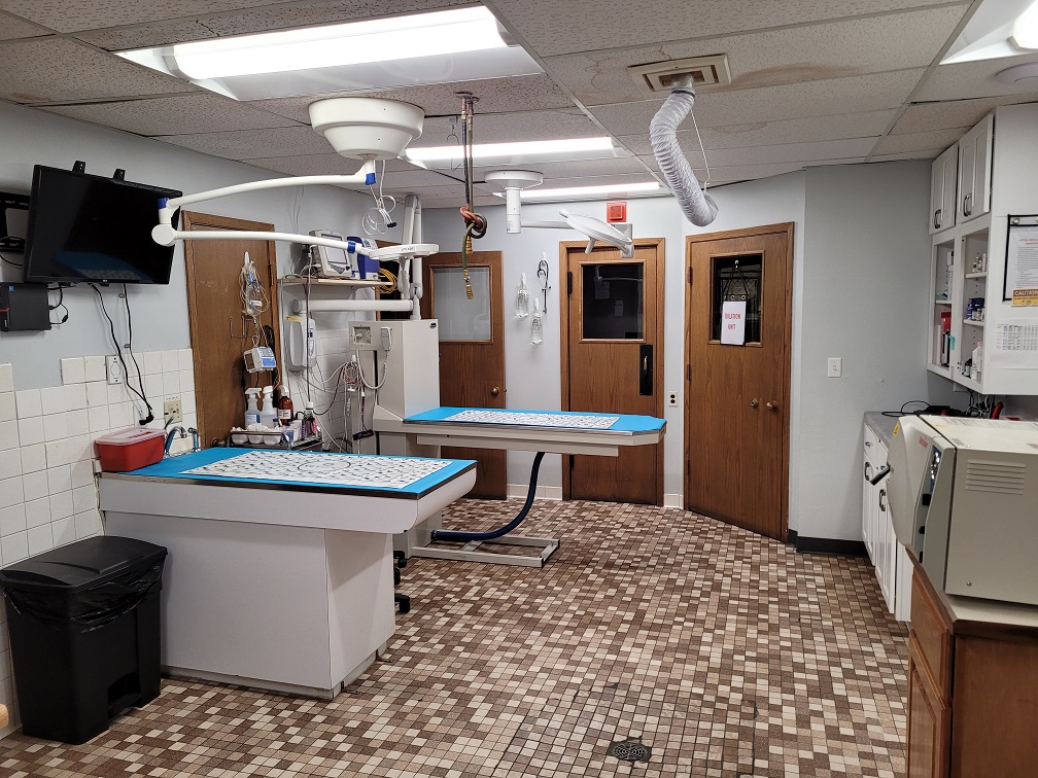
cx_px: 519
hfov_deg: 67.3
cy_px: 389
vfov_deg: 53.1
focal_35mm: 26
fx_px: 780
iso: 125
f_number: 1.8
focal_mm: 5.4
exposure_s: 1/120
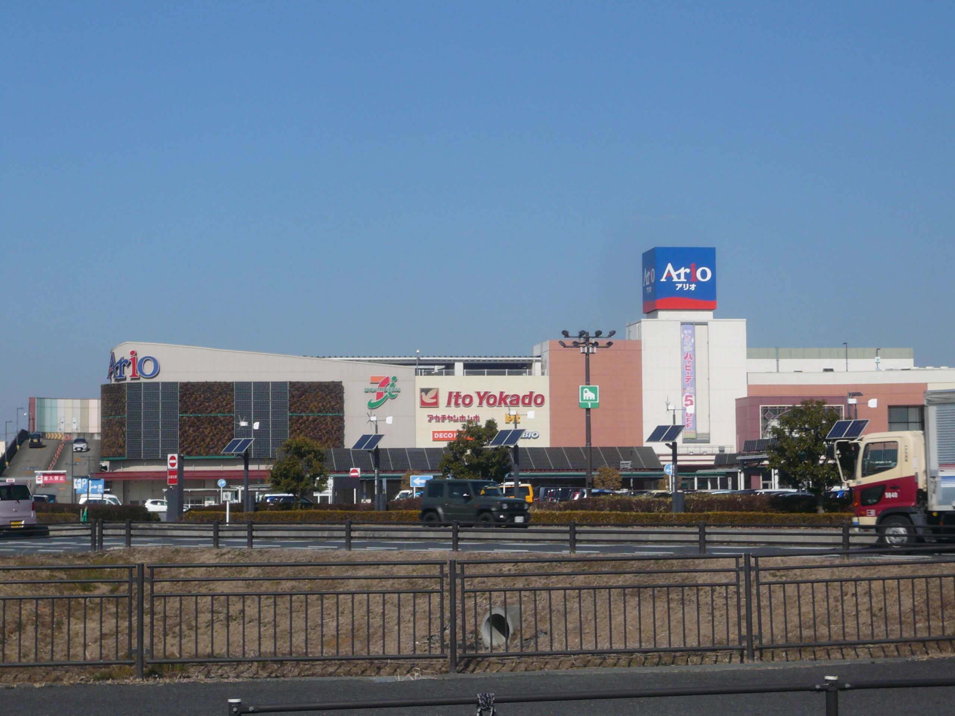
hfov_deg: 24.7
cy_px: 358
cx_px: 478
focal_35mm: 79
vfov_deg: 18.7
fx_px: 2179
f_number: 14
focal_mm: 13.2
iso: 100
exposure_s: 1/200
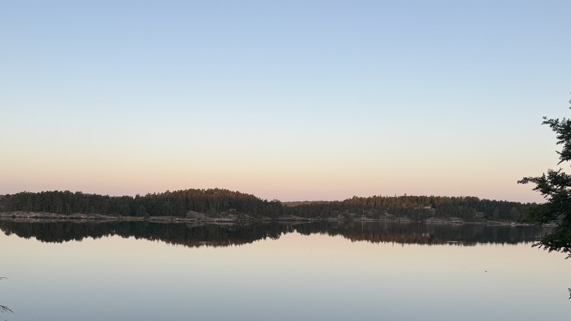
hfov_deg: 60.7
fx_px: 485
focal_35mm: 32
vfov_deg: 36.0
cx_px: 240
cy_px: 234
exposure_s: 1/643
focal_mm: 6.76
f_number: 1.78
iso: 80
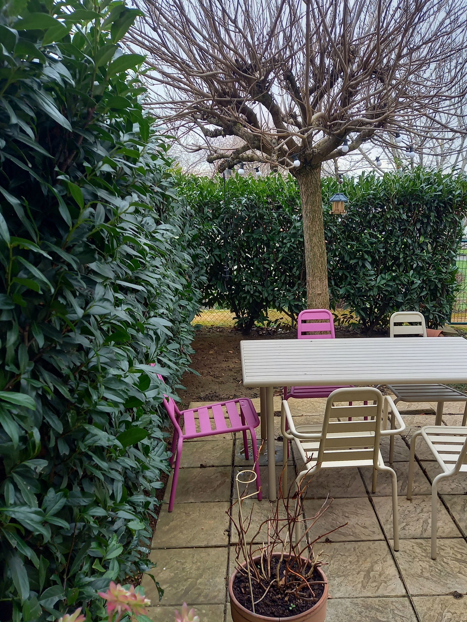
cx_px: 267
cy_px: 331
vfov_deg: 59.9
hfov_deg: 46.7
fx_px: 540
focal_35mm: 30
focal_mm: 4.6
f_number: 2
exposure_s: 1/49
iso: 50
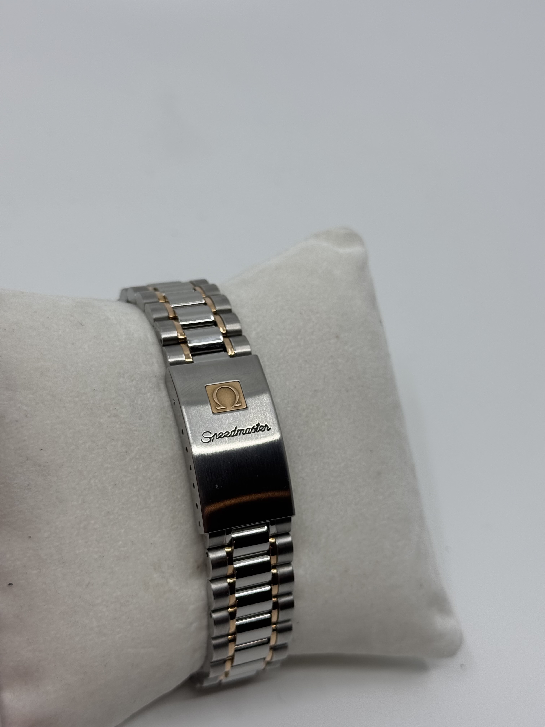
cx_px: 272
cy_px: 364
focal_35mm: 48
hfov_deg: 30.3
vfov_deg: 39.7
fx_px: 1008
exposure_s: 1/507
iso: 64
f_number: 1.78
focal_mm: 6.76
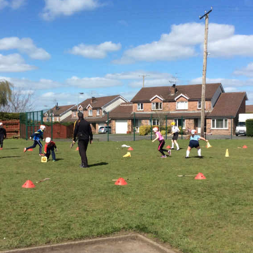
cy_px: 133
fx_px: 405
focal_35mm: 49
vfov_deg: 34.7
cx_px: 107
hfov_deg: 34.6
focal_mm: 3.3
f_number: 2.4
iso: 32
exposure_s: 1/1733
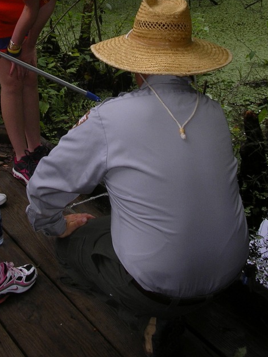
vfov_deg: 27.3
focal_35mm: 70
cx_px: 59
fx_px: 723
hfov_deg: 20.8
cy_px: 78
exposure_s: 1/80
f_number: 4.3
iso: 50
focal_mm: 6.7
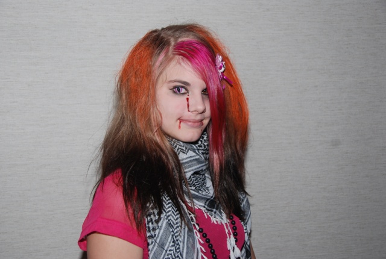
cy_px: 130
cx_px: 193
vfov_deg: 25.9
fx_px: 564
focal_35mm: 52
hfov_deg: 37.8
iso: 200
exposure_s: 1/60
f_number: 5
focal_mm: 35
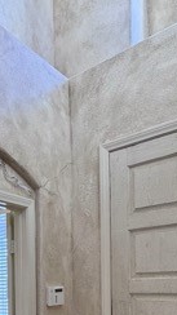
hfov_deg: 27.8
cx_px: -3
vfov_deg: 45.3
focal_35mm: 40
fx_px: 334
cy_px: 289
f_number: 2.2
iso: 100
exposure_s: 1/120
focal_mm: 2.22
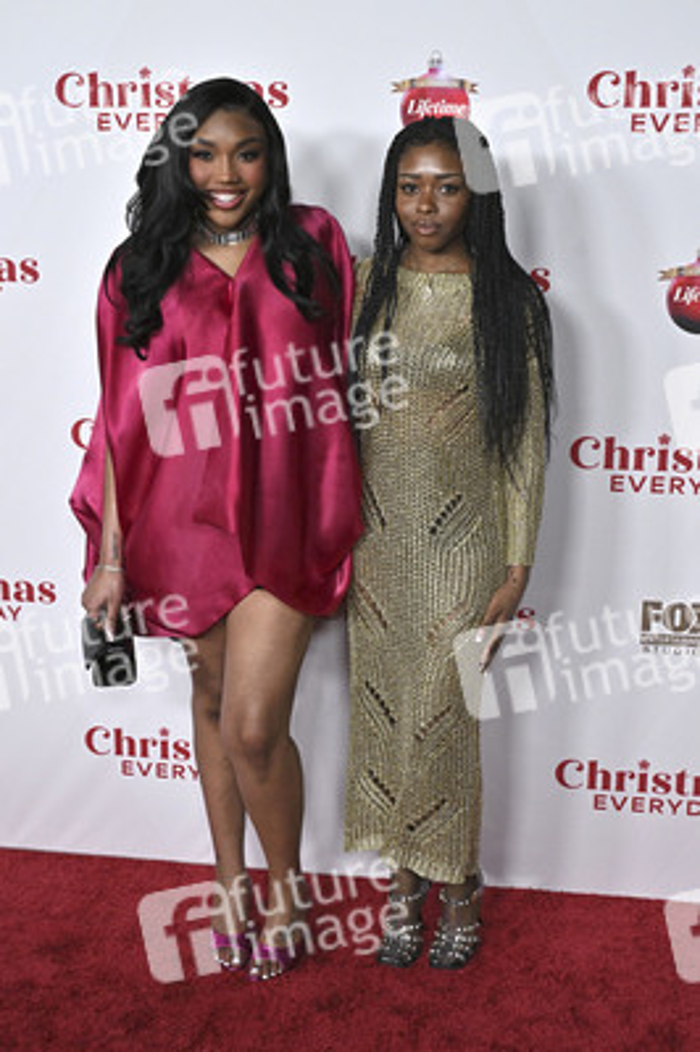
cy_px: 526
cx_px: 350
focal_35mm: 41
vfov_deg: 47.4
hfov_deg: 32.6
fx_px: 1198
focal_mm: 41
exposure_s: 1/320
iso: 2500
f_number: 5.6
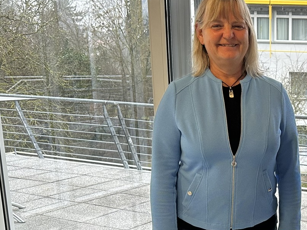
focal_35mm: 61
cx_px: 311
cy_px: 208
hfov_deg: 29.5
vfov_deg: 23.4
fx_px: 541
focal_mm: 6.86
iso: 125
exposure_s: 1/100
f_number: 1.78
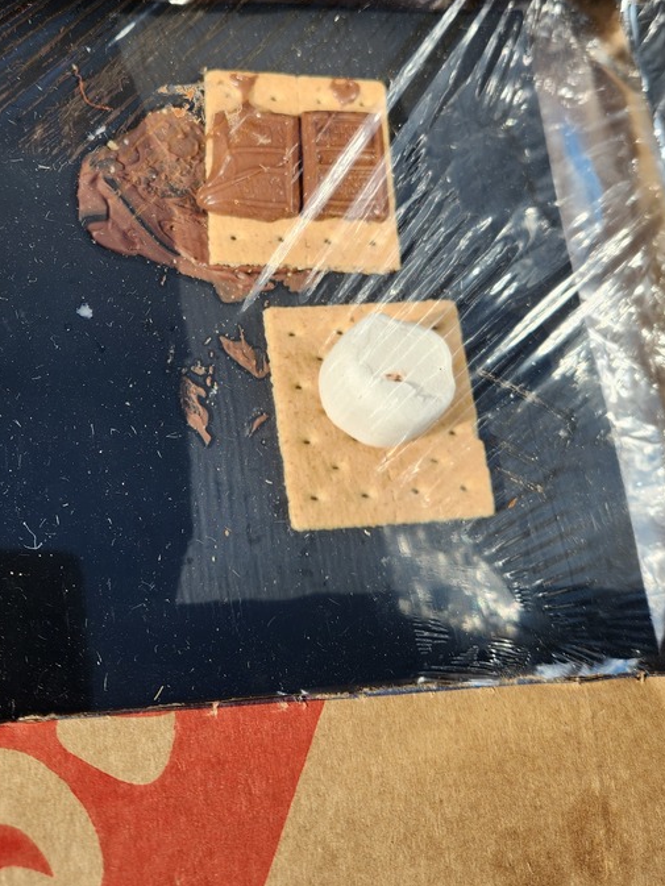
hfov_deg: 40.4
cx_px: 249
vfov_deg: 51.5
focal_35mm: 35
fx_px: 896
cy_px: 282
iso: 20
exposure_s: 1/1513
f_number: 1.8
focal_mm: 5.4
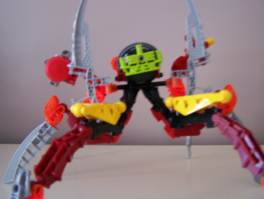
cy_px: 100
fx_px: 290
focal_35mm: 38
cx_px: 132
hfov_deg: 48.9
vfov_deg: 37.8
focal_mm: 6.3
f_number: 2.8
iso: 160
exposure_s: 1/10
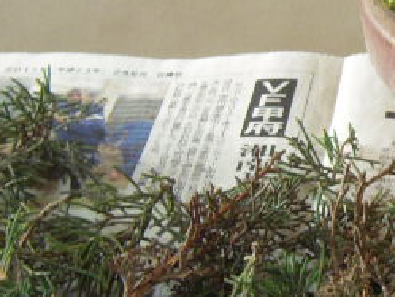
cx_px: 509
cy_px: 138
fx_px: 1735
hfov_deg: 12.6
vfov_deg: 9.8
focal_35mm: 152
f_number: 3
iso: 400
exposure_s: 1/15
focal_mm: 6.5
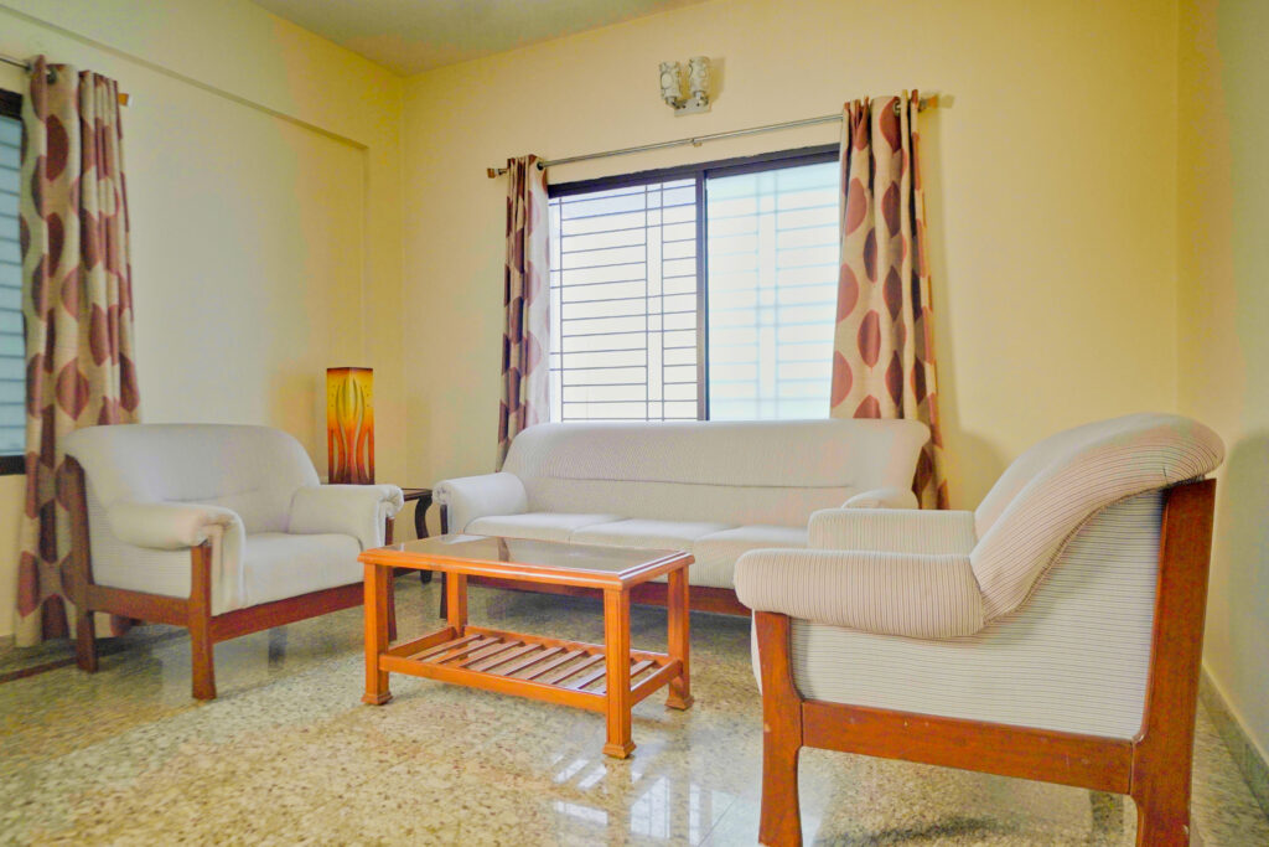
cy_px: 424
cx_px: 634
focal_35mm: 22
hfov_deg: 78.6
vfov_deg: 57.2
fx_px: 776
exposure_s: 1/200
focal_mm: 22
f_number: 2.8
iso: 6400
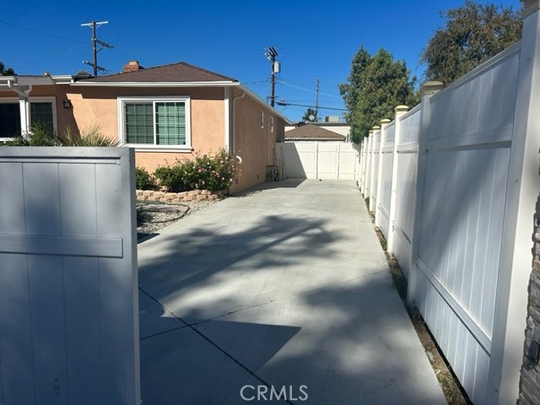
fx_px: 406
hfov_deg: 67.3
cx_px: 270
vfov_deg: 53.1
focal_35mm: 26
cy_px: 202
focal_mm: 5.7
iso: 50
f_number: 1.5
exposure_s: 1/8696
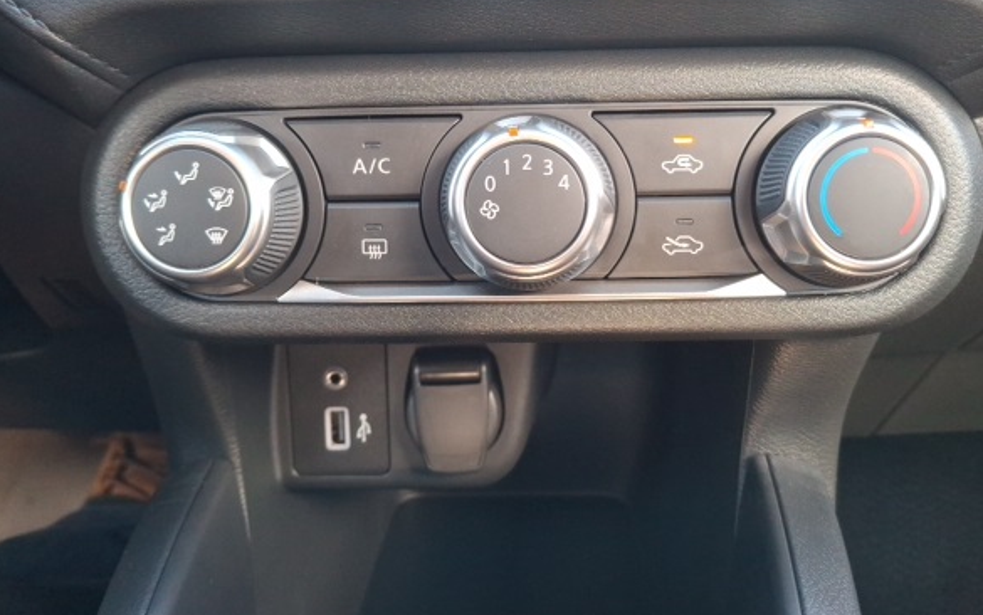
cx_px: 528
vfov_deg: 42.8
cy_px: 223
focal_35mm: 29
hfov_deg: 64.5
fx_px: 777
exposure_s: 1/60
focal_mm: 4.69
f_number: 1.8
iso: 187
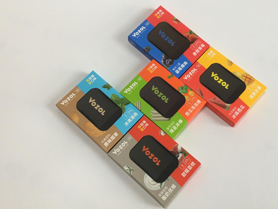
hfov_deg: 46.8
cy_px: 107
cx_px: 142
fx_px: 321
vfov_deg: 36.0
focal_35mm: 40
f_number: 2.2
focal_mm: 4.15
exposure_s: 1/15
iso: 32
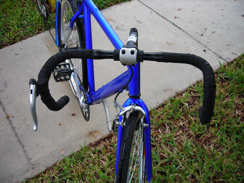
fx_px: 268
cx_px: 122
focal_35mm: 38
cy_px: 92
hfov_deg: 49.0
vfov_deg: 37.7
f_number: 3.2
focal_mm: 6.3
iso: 200
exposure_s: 1/30
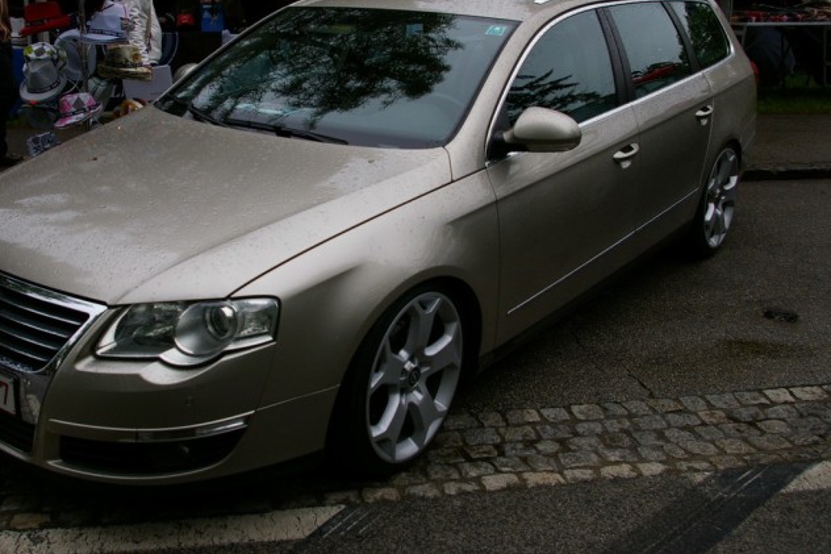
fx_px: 877
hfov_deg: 50.3
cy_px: 218
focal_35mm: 38
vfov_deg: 34.9
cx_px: 326
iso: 200
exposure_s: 1/180
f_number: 8
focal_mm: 20
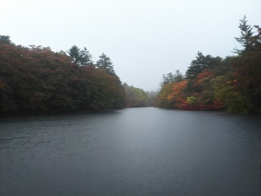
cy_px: 98
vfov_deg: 53.1
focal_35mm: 26
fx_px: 196
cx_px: 130
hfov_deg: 67.3
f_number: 1.9
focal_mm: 4.2
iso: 40
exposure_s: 1/120
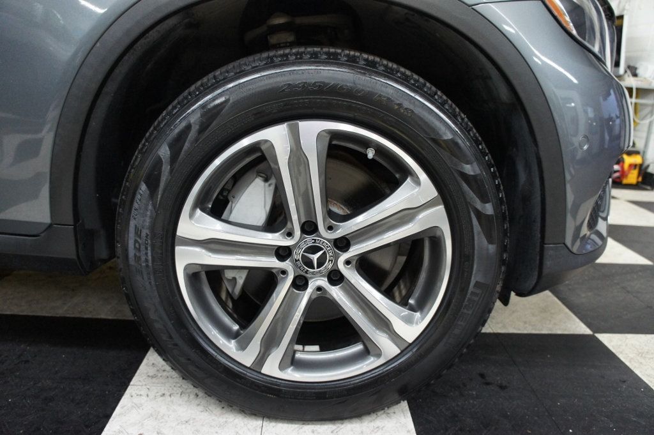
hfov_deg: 67.4
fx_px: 490
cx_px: 327
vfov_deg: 47.9
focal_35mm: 27
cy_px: 218
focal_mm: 18
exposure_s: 1/60
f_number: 3.5
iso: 1600
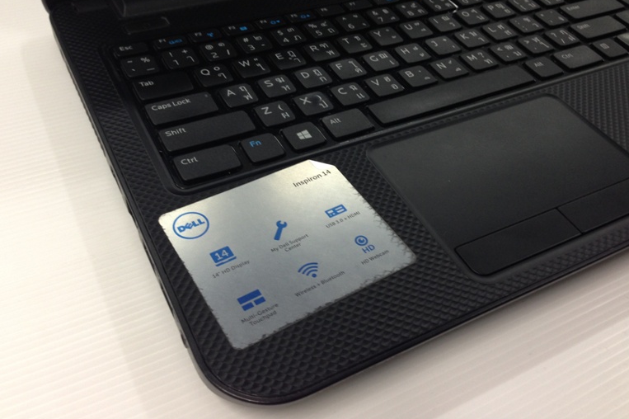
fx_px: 629
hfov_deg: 53.2
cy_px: 172
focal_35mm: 36
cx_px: 317
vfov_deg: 36.7
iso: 64
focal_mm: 4.12
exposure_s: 1/20
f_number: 2.4
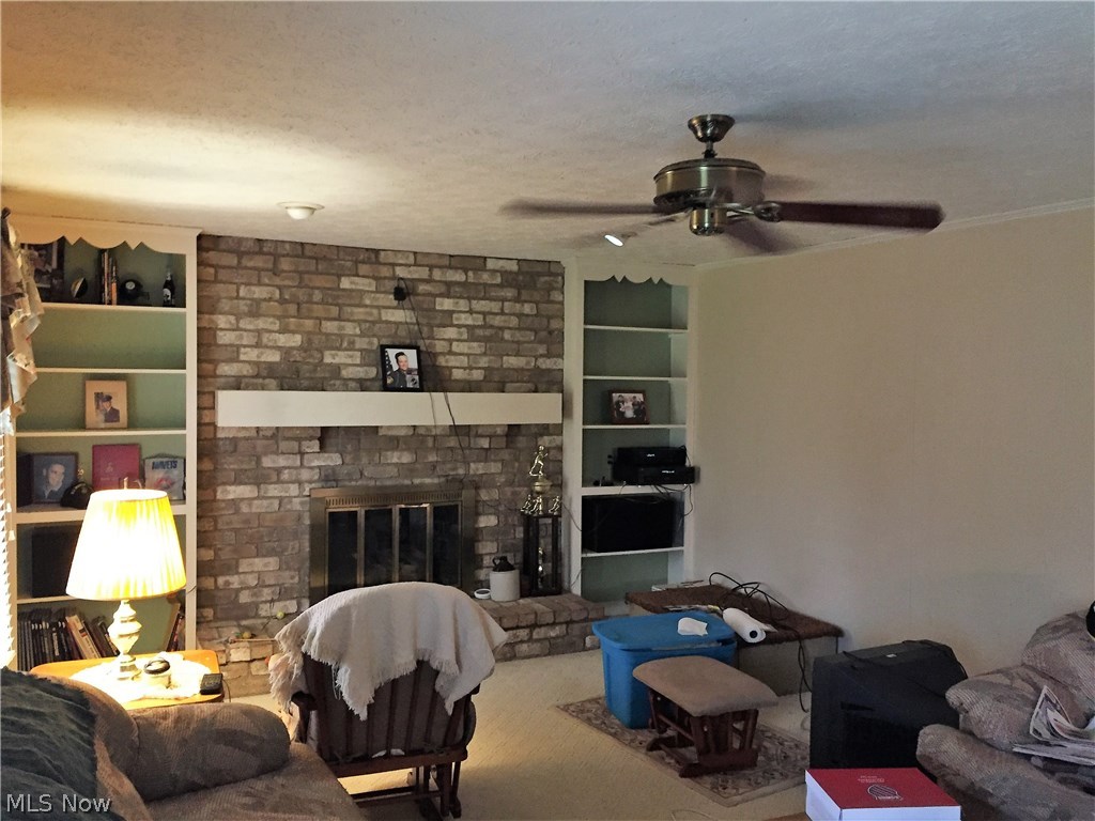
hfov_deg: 61.7
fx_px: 917
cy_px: 410
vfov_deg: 48.2
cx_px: 548
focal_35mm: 29
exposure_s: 1/15
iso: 250
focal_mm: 4.15
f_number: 2.2
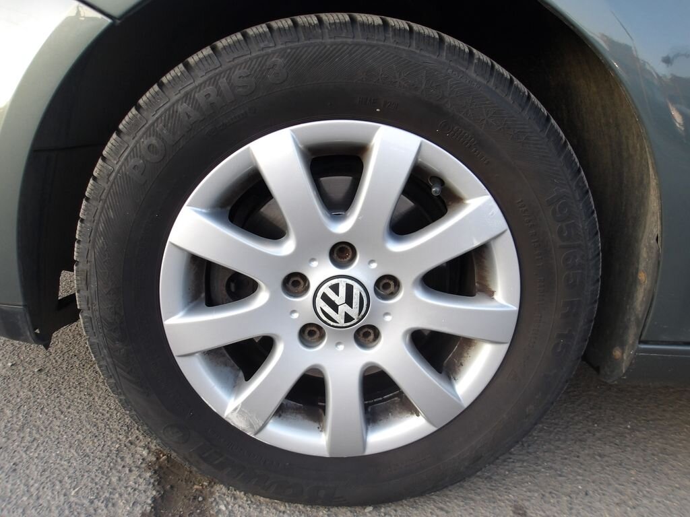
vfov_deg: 51.4
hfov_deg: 65.3
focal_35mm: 27
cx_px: 345
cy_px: 258
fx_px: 538
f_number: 3
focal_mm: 4.9
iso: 100
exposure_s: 1/87
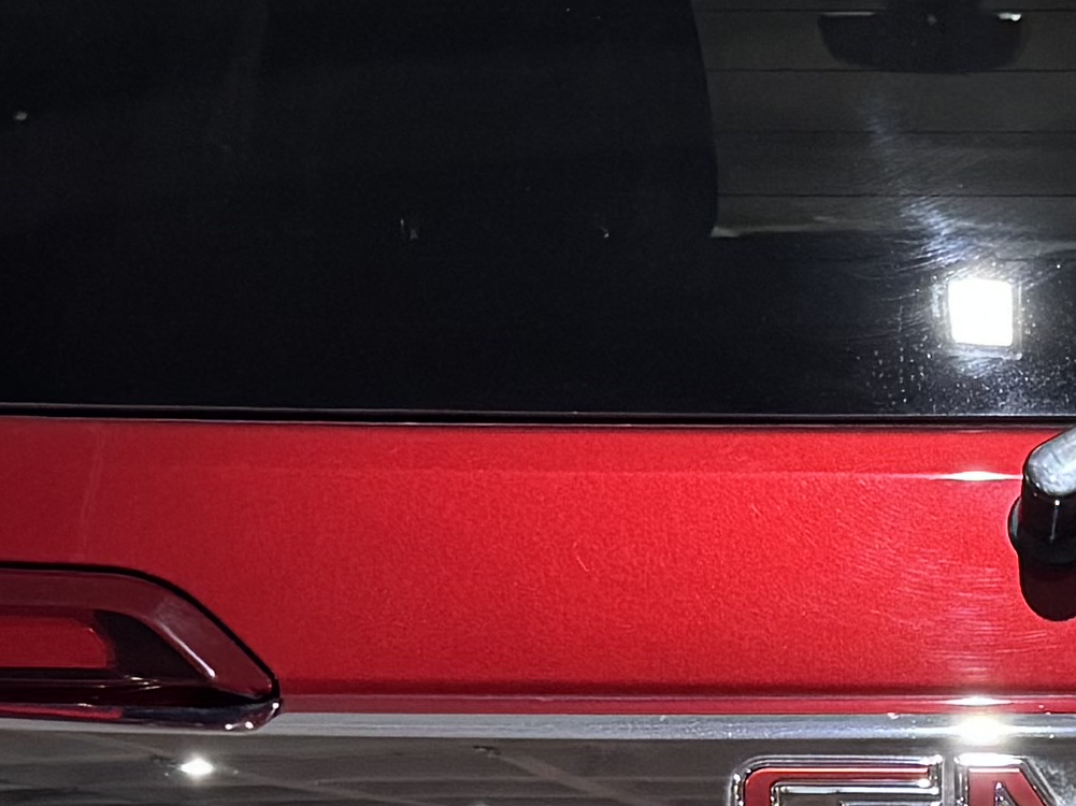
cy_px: 925
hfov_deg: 14.3
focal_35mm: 137
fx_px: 4257
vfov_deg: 10.7
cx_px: 936
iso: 640
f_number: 1.78
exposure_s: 1/60
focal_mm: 6.76
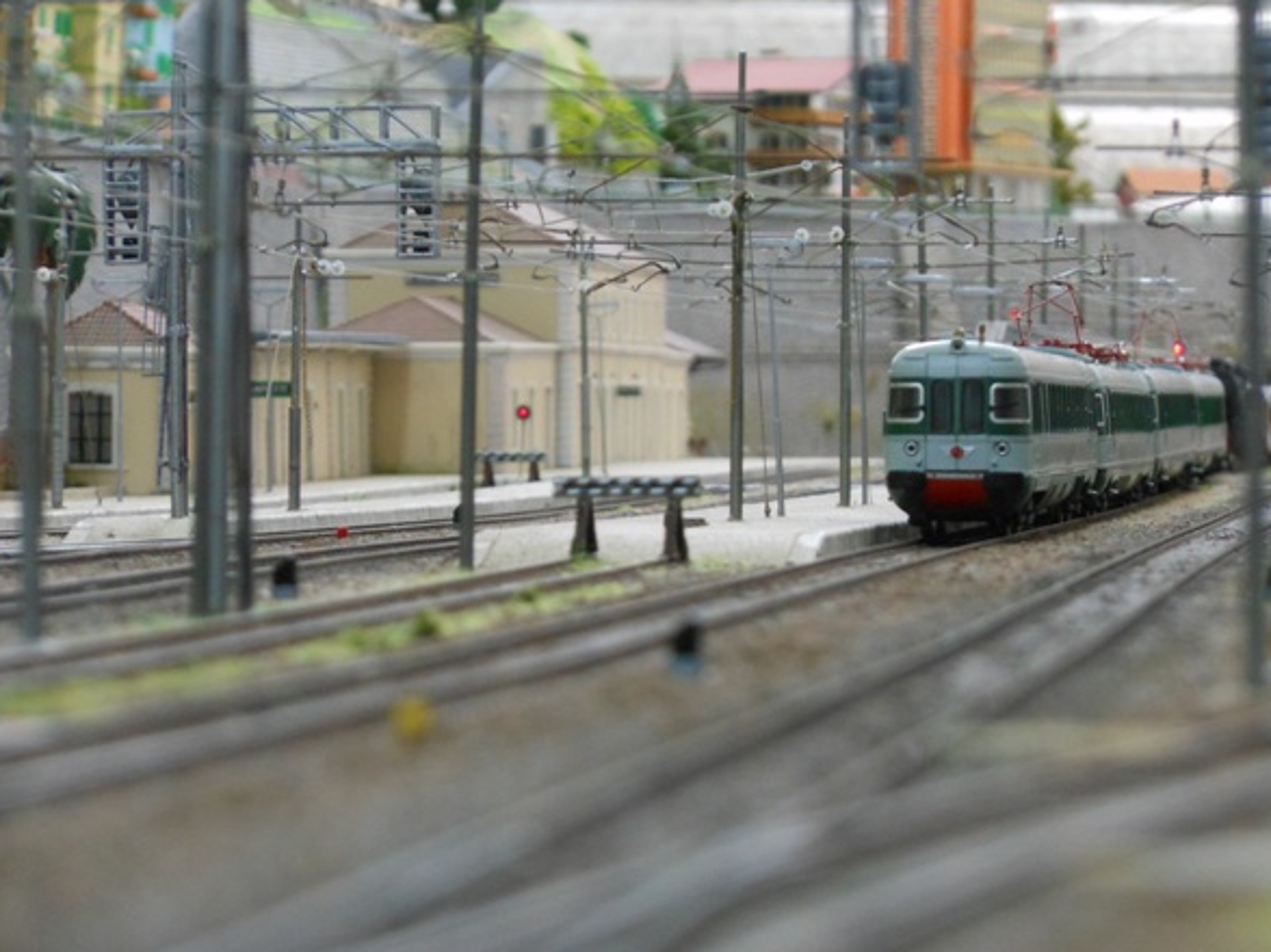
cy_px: 467
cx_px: 669
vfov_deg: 8.2
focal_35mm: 181
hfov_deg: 10.9
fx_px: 6644
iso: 400
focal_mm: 29.8
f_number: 5.5
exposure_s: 1/5
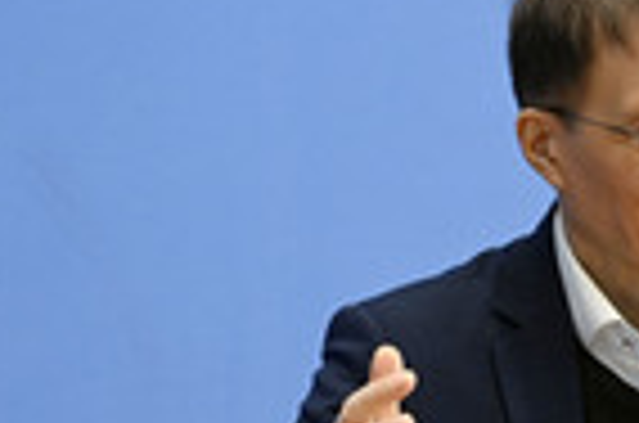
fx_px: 4056
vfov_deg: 6.0
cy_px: 68
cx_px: 952
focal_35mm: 229
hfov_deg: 8.8
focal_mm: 72
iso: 3200
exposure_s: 1/400
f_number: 5.6
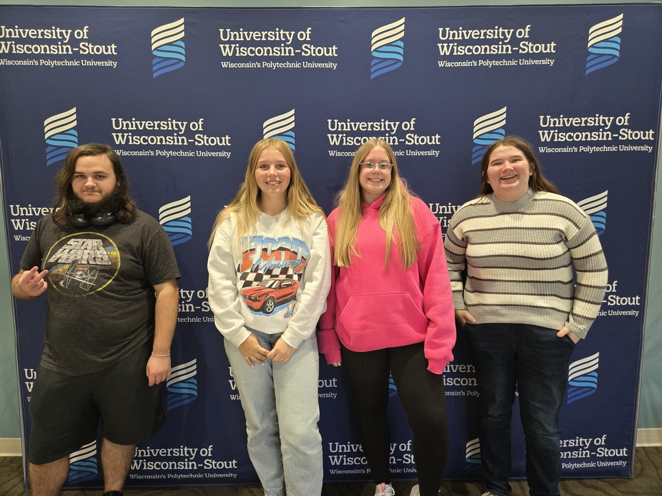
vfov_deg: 58.9
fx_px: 440
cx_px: 331
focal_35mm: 23
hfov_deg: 73.9
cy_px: 248
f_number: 1.8
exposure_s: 1/120
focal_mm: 5.4
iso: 500
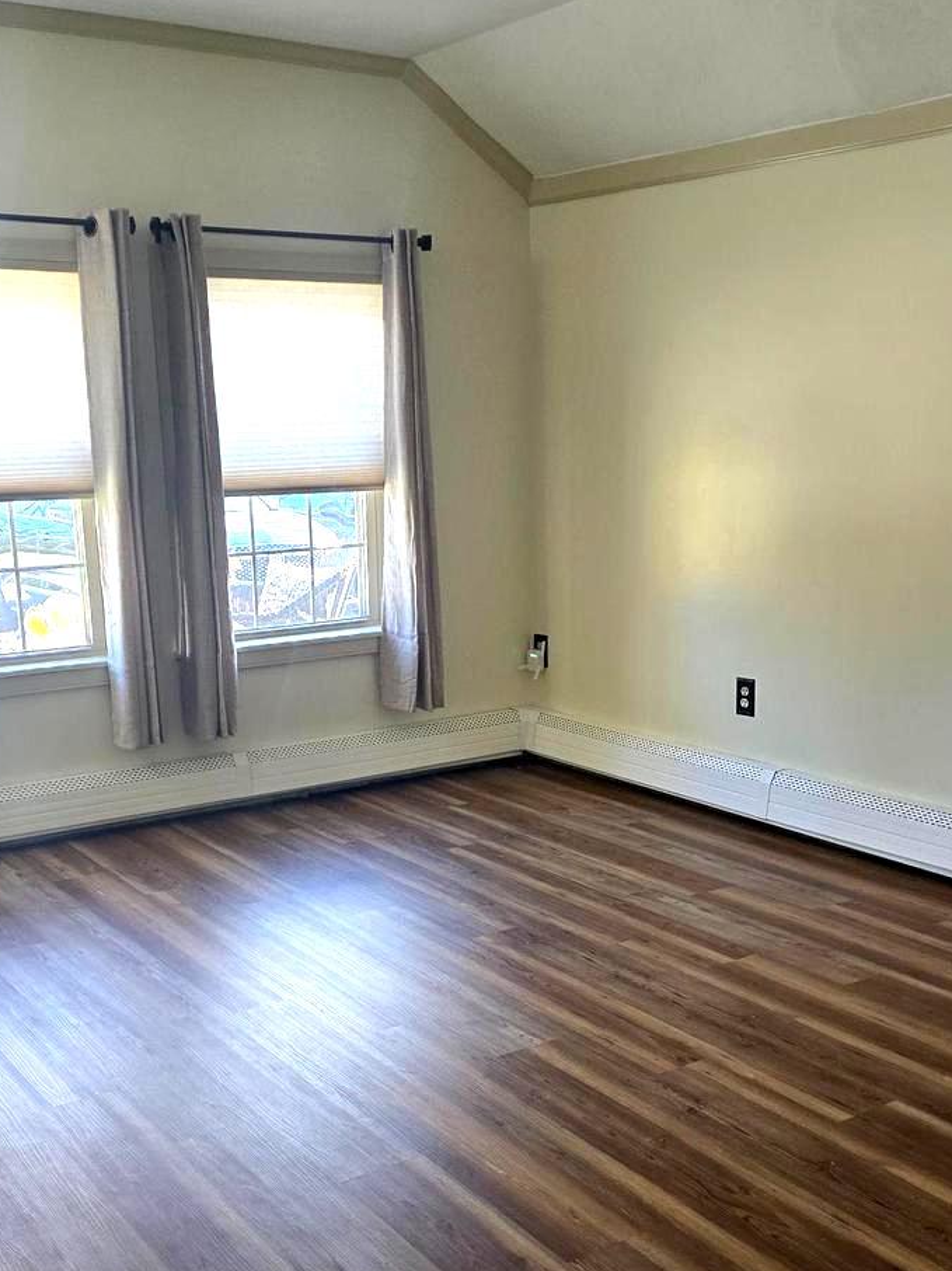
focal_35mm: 39
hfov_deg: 36.7
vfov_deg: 47.3
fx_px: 1431
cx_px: 405
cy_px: 814
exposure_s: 1/120
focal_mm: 6.3
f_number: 1.7
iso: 125
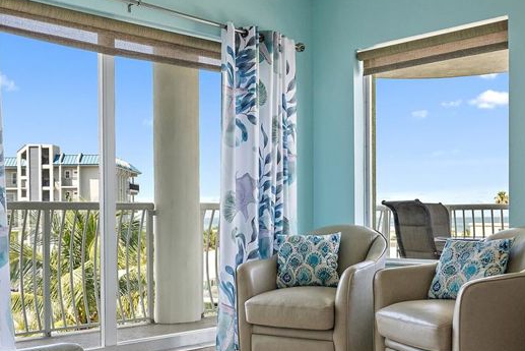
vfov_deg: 29.3
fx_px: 666
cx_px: 277
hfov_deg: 43.0
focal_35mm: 46
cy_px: 226
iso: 1600
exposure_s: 1/800
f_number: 5
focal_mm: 33.5
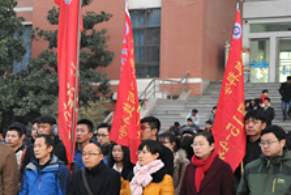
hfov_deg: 14.7
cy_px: 149
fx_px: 1043
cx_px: -149
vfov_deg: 10.6
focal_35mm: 129
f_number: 4
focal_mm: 36
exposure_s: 1/30
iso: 1250
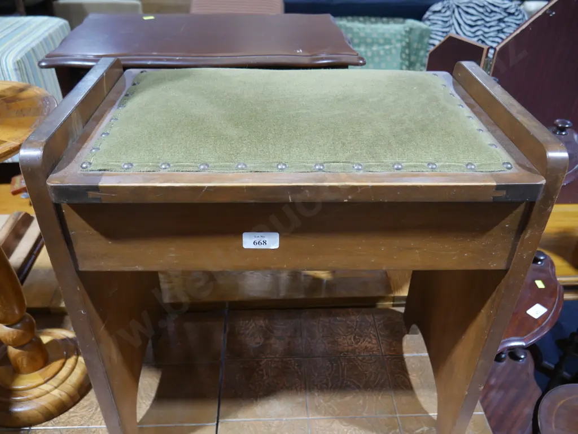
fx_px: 468
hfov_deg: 63.4
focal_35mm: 28
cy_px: 217
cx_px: 289
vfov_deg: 49.8
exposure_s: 1/60
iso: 1000
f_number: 3.5
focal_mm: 14
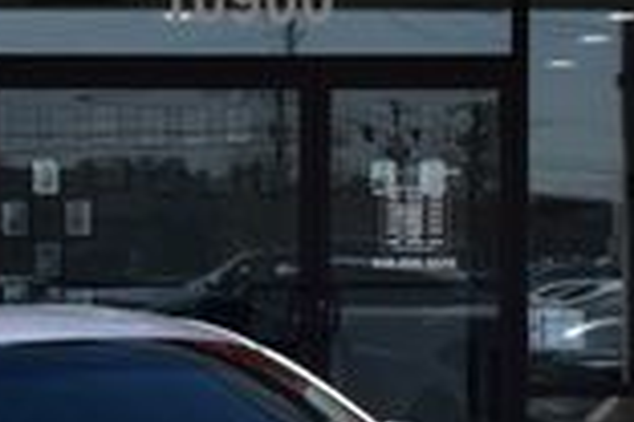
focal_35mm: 166
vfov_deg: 8.2
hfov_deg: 12.4
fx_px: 2924
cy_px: 353
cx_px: 195
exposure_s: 1/500
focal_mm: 27
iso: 280
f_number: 11
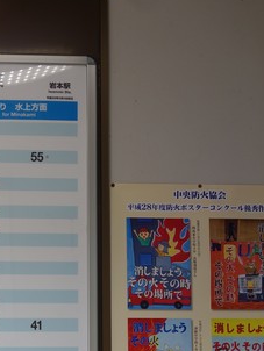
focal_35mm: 57
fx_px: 579
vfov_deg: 33.4
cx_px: 10
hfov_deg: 24.7
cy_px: 241
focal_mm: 10.4
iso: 125
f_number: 3.5
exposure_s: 1/100
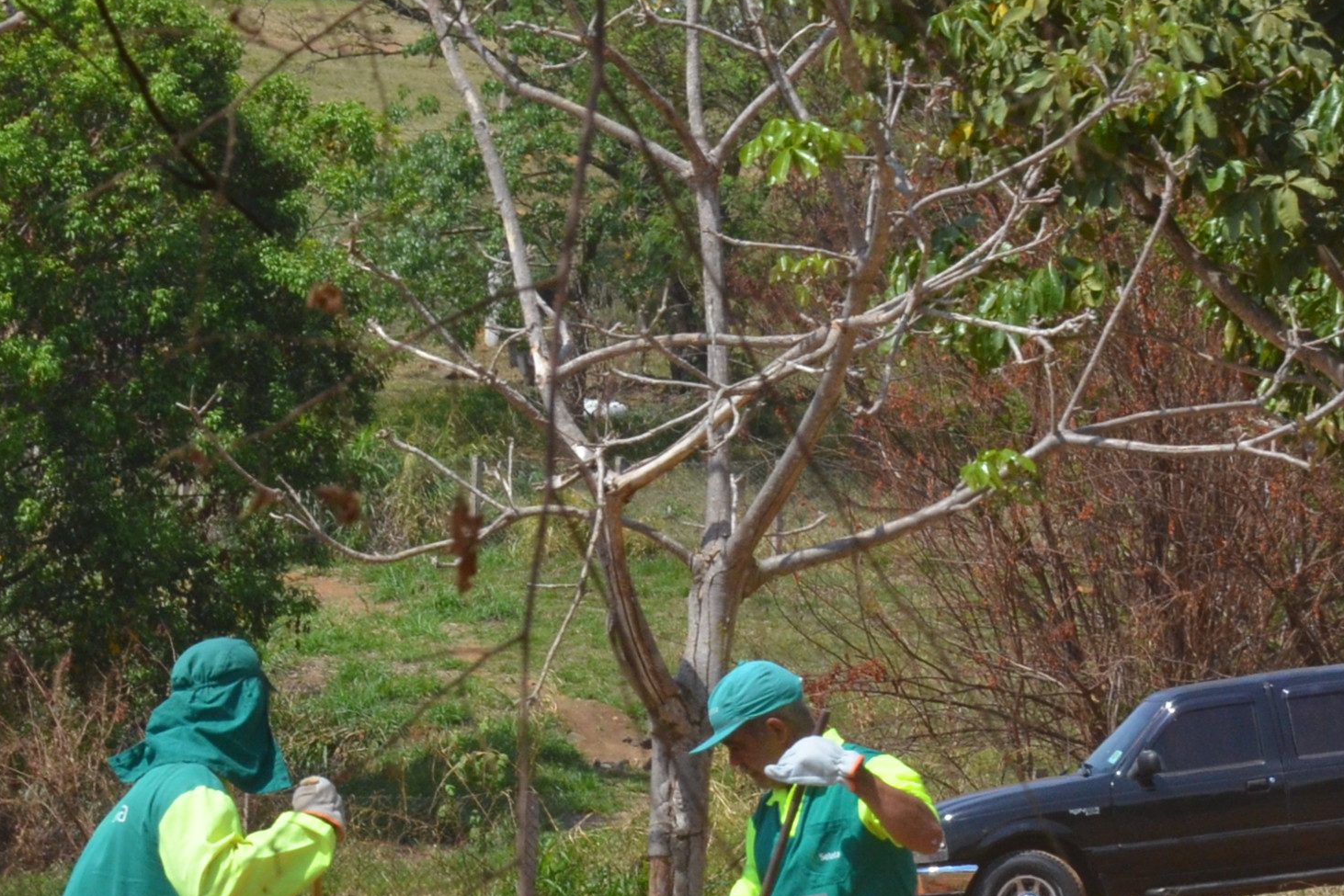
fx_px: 14831
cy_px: 989
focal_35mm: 397
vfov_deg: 3.5
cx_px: 638
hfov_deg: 5.2
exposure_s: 1/640
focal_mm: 105
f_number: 14
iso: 800
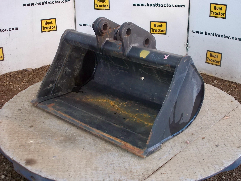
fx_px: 348
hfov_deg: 38.2
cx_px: 120
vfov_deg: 29.1
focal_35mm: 50
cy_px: 90
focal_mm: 9
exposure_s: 1/25
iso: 200
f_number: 4.5
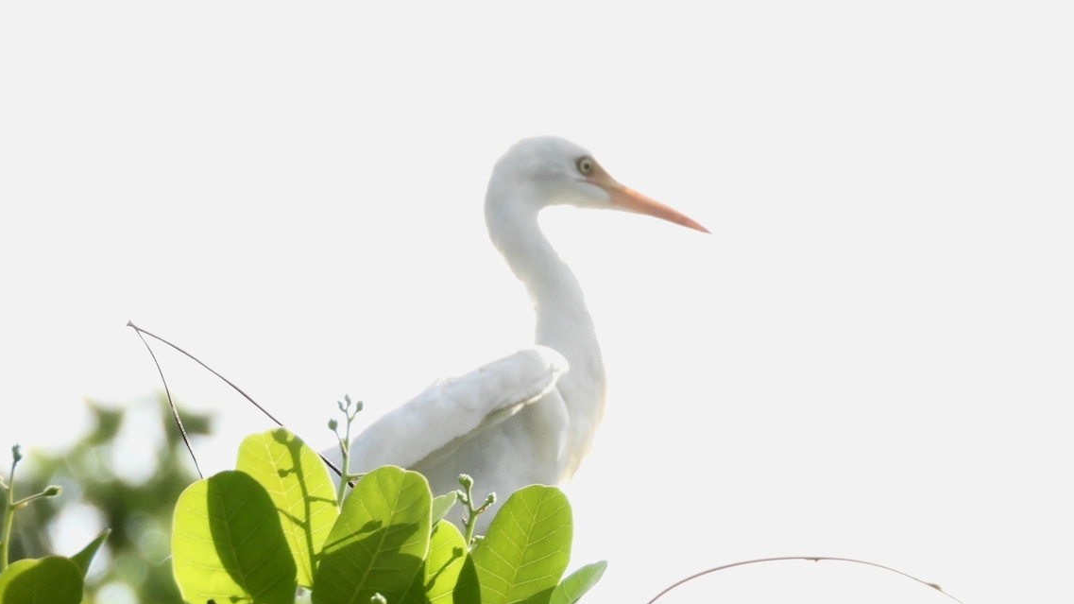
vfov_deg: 1.4
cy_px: 298
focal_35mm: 874
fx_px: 24885
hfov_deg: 2.5
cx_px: 537
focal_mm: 143
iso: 100
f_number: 5.6
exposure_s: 1/250
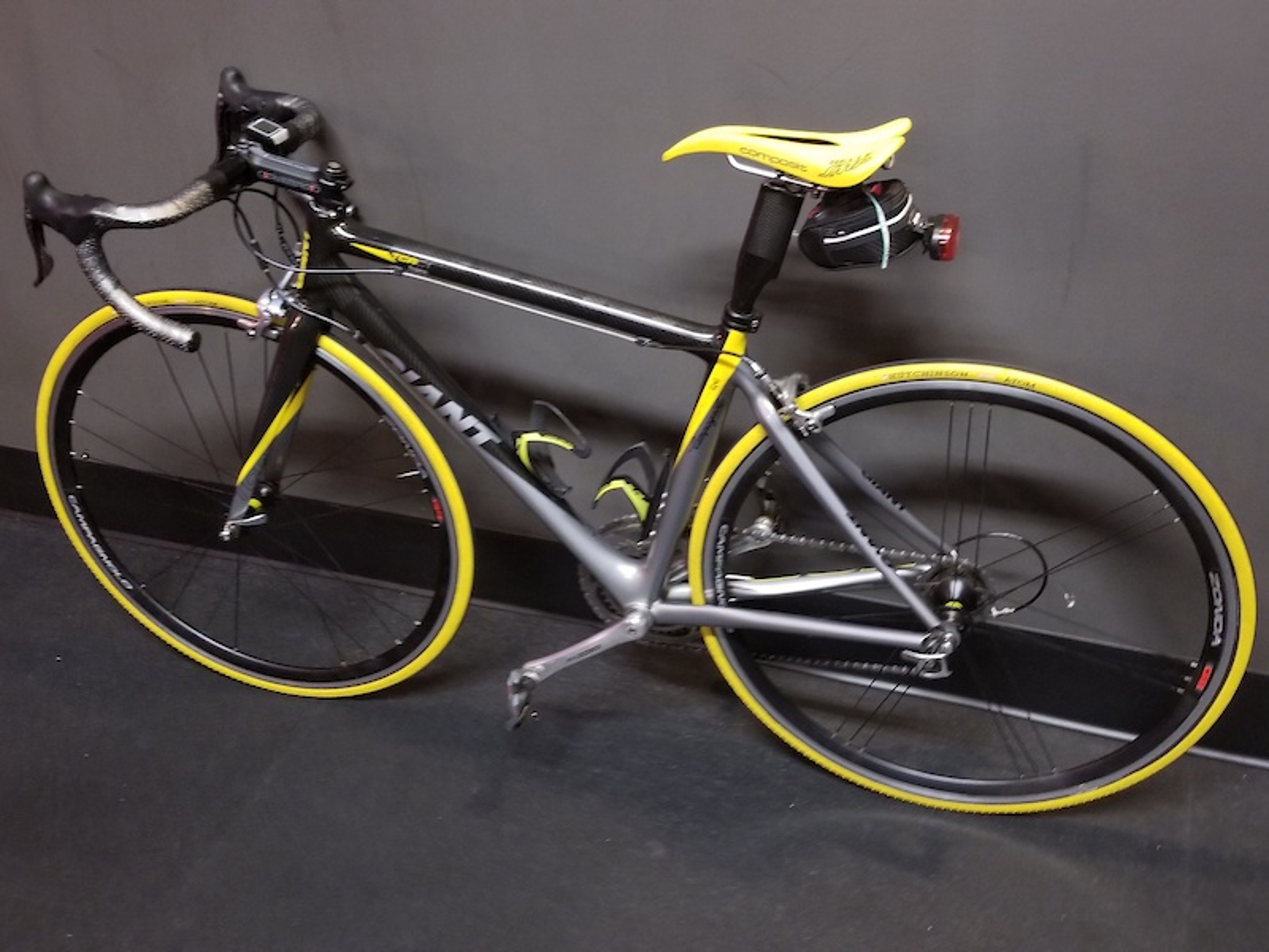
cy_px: 476
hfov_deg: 67.3
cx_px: 634
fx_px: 953
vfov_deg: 53.1
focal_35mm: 26
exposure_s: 1/10
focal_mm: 4.25
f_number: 1.7
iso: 250
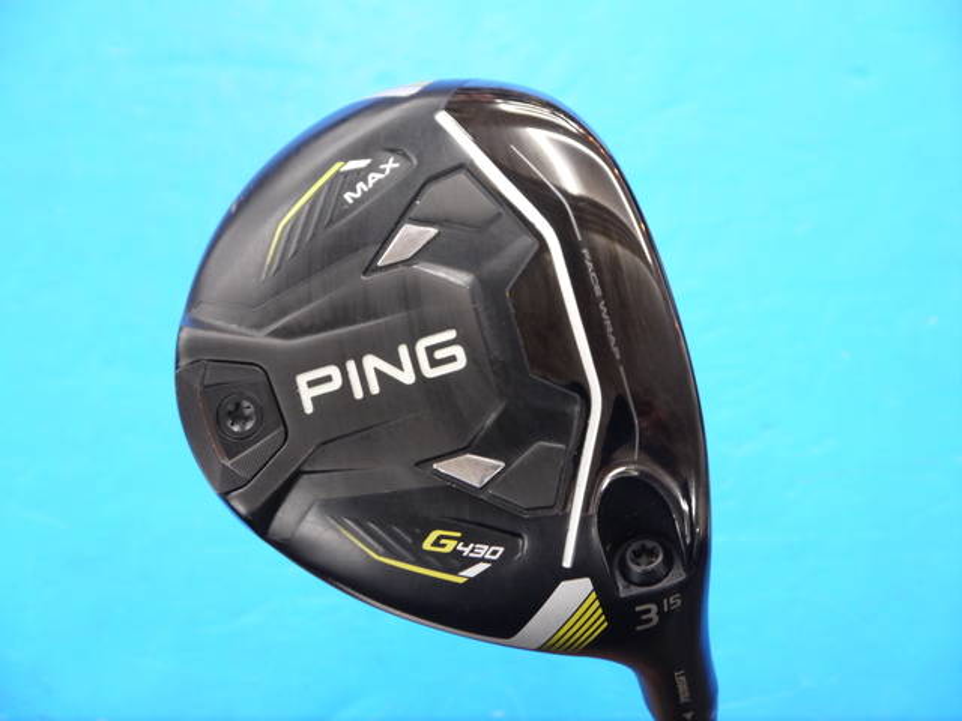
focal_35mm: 84
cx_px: 481
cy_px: 360
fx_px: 2334
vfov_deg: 17.6
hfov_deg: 23.3
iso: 800
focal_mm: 42
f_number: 5.6
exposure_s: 1/50
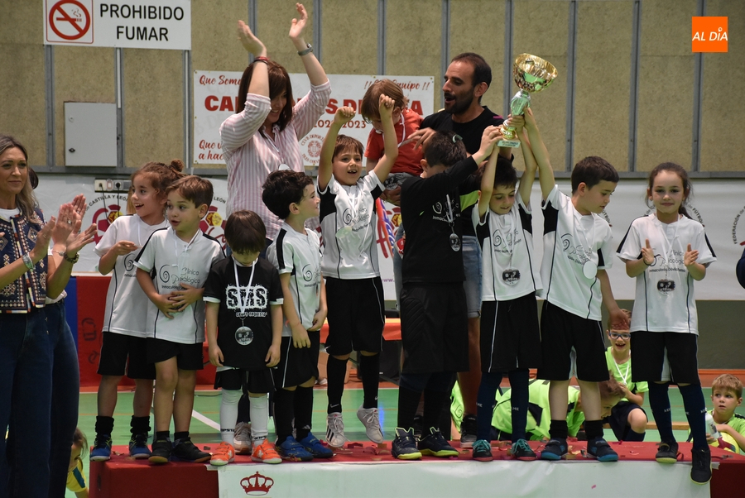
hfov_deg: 15.2
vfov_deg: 10.2
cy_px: 249
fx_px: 2796
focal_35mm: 135
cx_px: 372
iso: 2000
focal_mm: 90
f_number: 5.3
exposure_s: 1/125
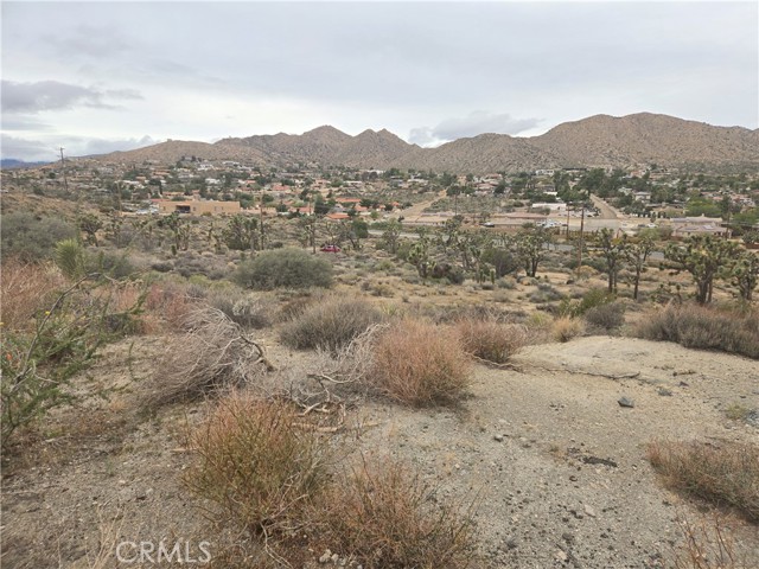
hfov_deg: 73.9
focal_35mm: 23
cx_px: 380
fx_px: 504
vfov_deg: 58.9
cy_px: 284
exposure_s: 1/794
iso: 25
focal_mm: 5.4
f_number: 1.8
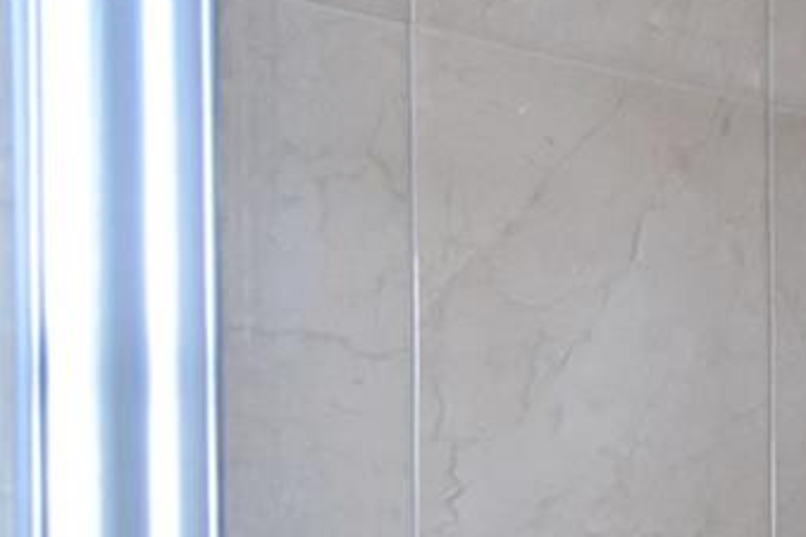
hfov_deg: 11.5
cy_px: 753
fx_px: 2238
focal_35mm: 100
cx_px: 2404
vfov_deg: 13.1
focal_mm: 11
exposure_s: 1/20
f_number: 11
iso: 640
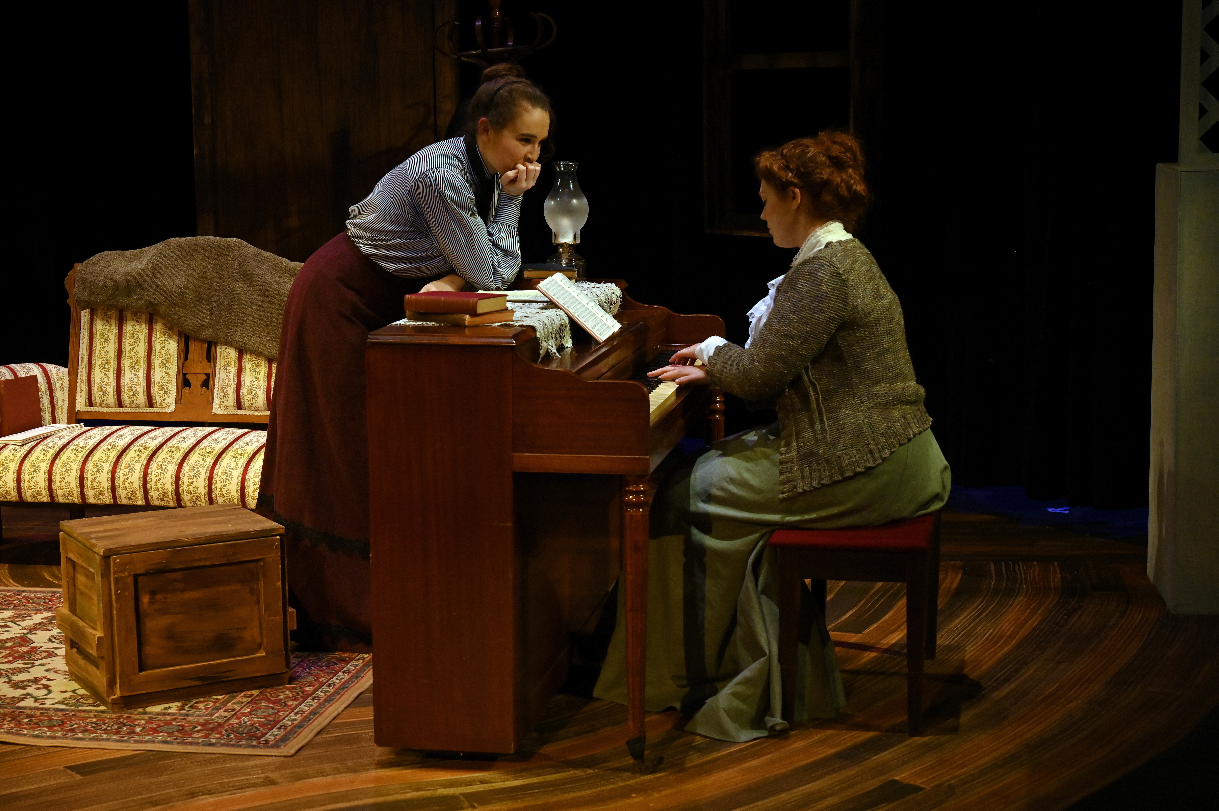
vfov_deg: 22.6
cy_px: 406
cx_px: 610
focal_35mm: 60
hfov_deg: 33.4
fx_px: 2030
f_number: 5.6
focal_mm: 60
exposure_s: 1/100
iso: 1600
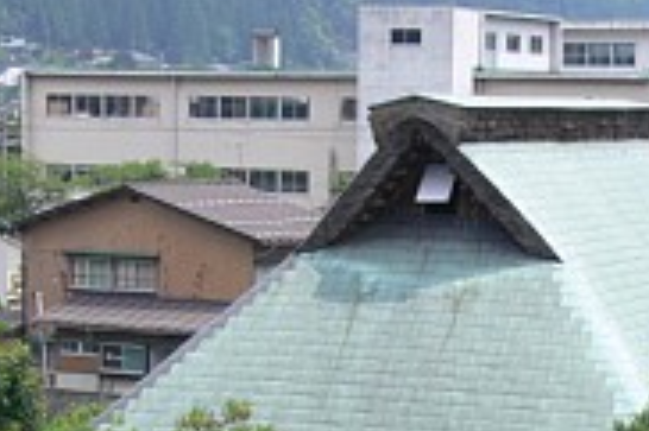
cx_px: 435
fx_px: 2468
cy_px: 413
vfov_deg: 9.9
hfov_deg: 15.0
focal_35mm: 137
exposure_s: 1/200
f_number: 5.6
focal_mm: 12.6
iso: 80
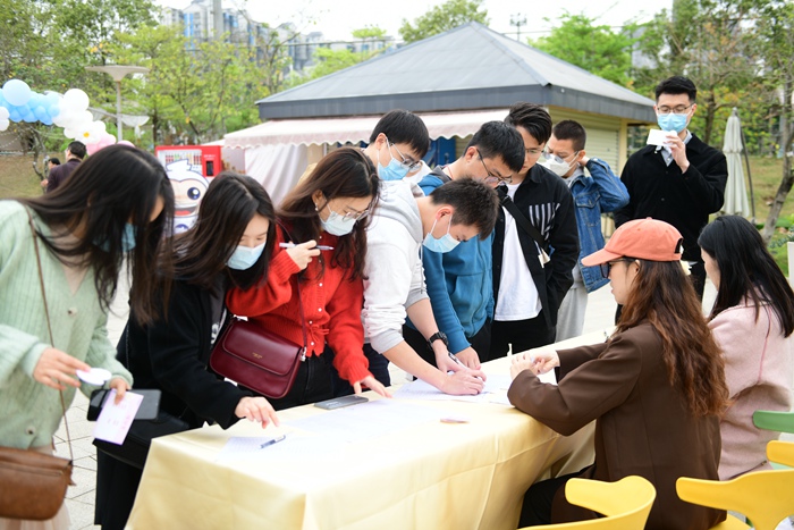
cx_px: 397
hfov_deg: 50.7
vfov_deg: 35.1
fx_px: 838
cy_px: 265
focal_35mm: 38
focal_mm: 38
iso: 100
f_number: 3.2
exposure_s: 1/125
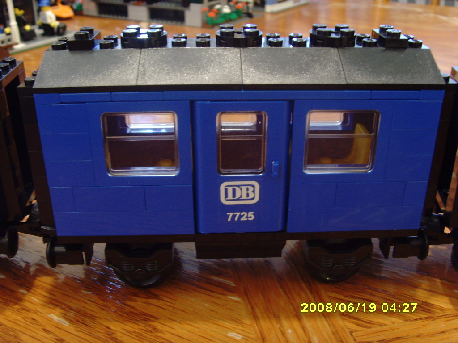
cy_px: 172
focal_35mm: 39
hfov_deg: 47.9
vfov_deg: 36.8
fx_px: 516
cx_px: 229
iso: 200
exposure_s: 1/3
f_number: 3.5
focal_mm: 6.6
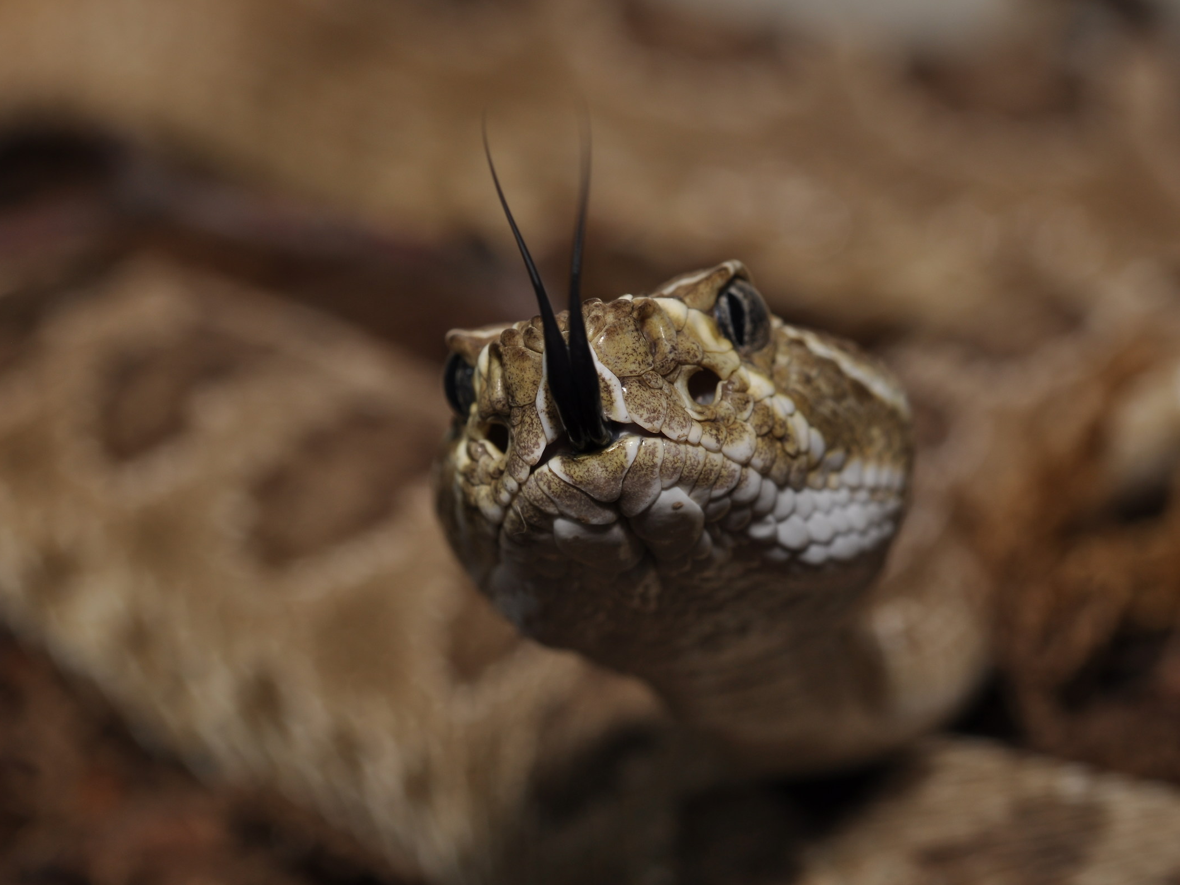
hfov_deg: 11.5
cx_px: 636
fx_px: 5848
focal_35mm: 172
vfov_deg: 8.7
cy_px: 444
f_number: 16
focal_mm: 105
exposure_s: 1/250
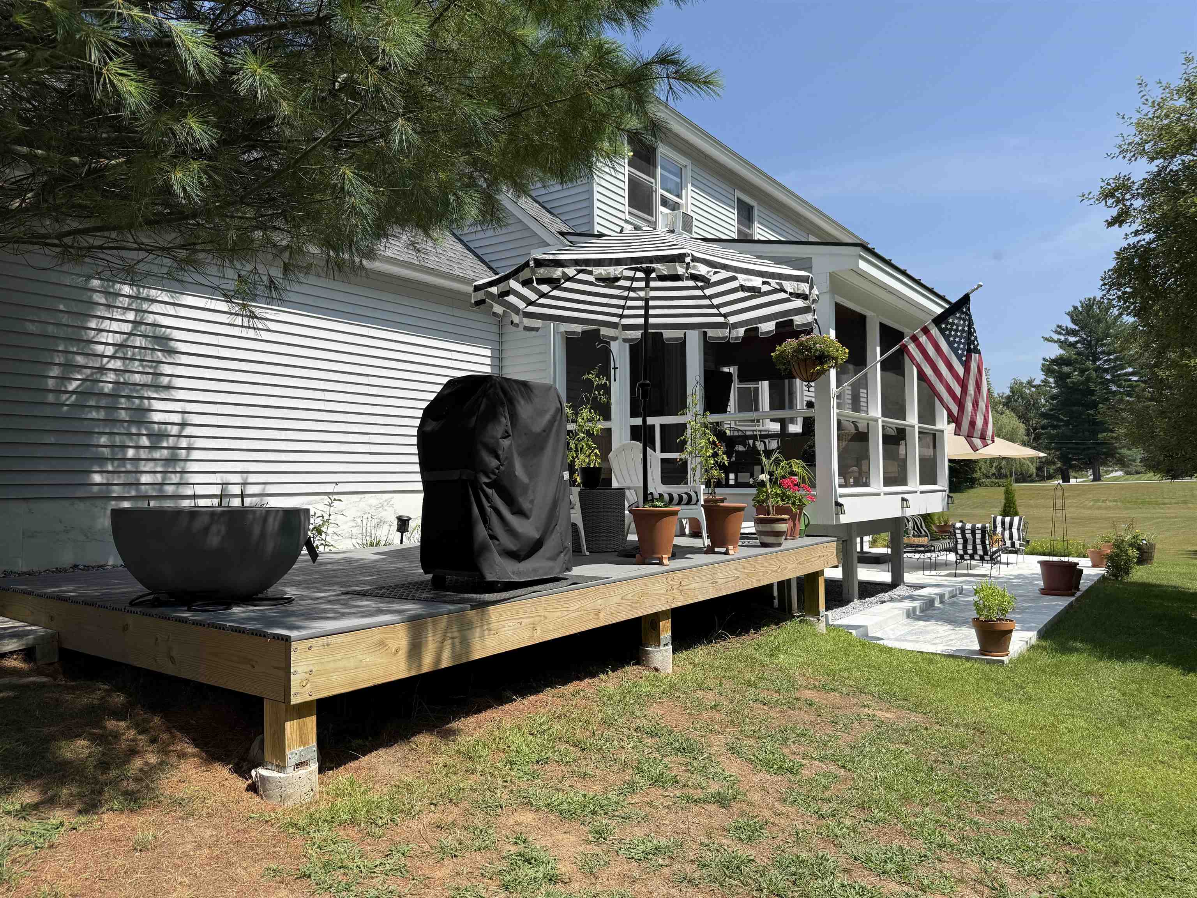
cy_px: 449
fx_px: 830
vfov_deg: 56.8
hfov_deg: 71.6
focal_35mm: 24
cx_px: 598
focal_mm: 6.76
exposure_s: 1/4167
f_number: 1.78
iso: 80
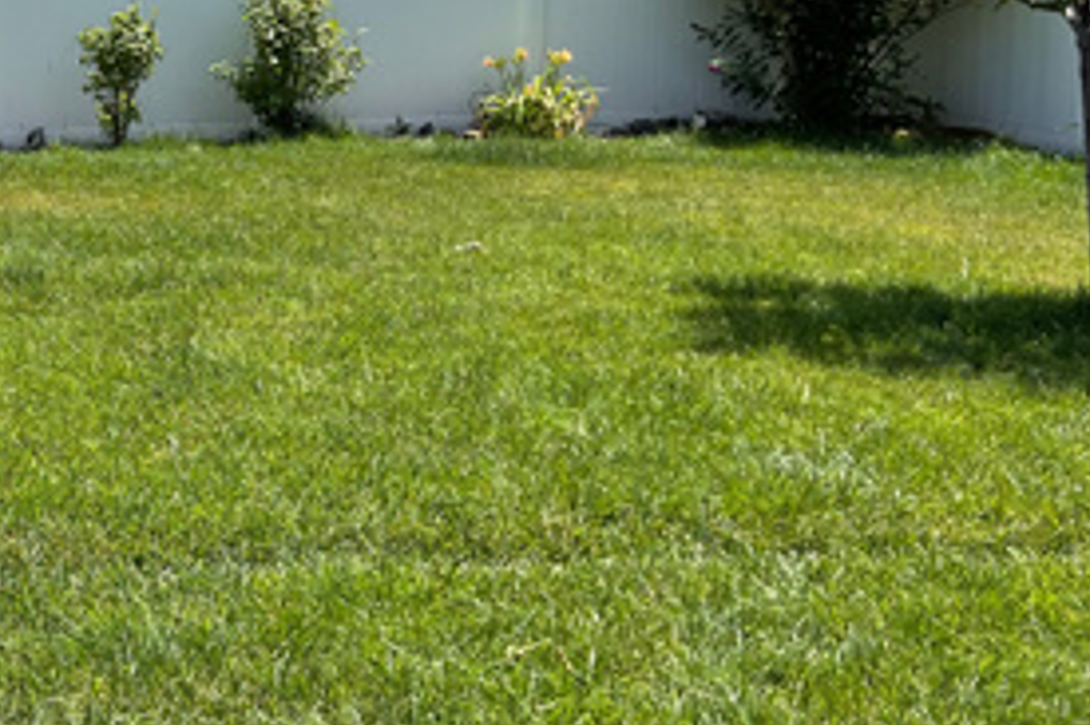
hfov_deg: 29.3
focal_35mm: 63
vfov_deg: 21.0
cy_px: 48
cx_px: -55
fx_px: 1906
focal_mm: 5.1
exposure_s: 1/2336
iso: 32
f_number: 1.6
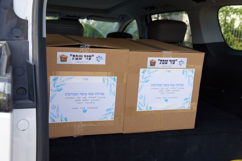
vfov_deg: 29.3
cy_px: 80
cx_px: 121
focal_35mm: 46
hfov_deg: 42.7
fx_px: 309
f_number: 5
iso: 250
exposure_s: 1/200
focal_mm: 46
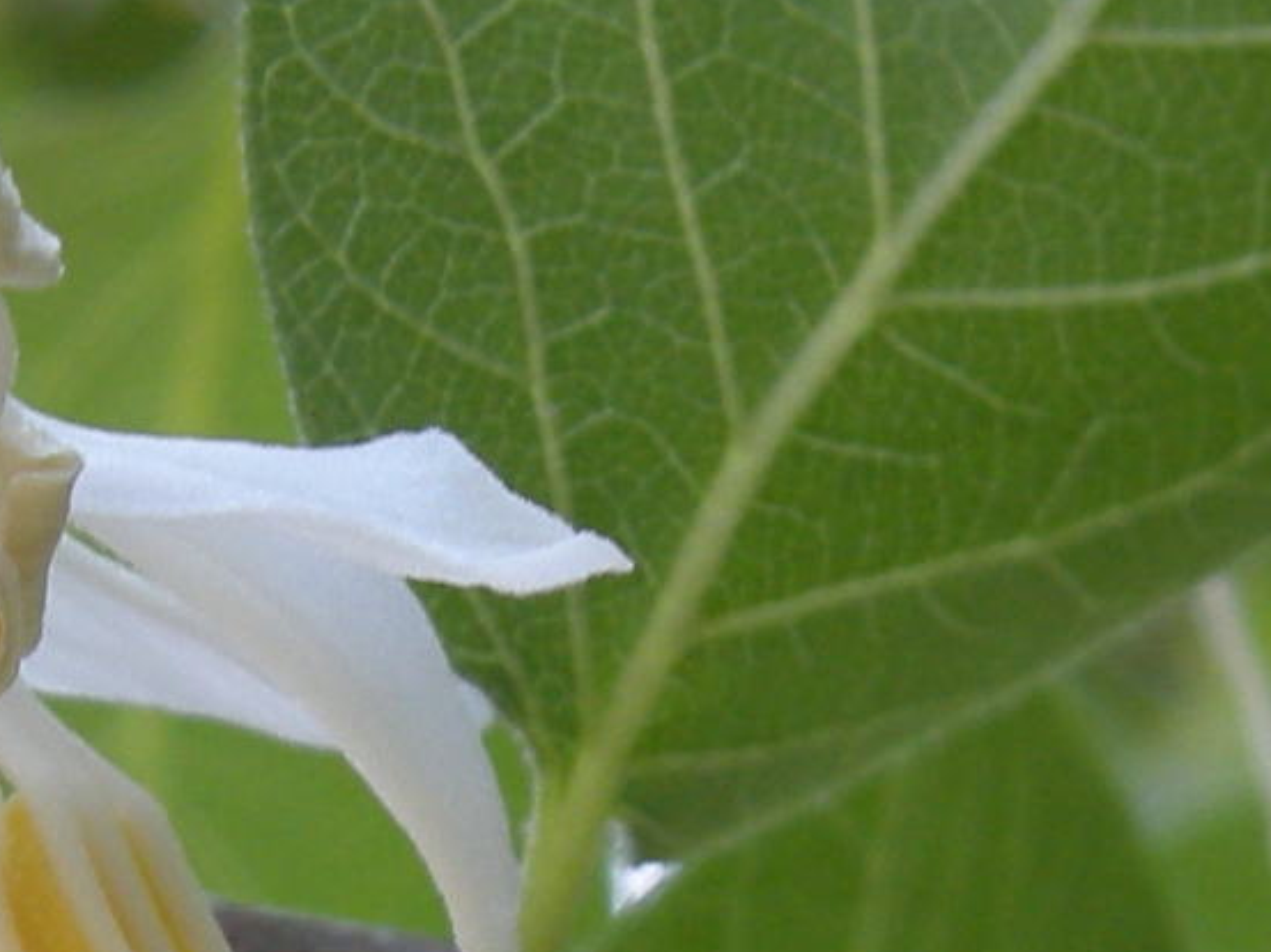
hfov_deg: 12.7
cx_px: -163
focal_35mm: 152
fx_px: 5577
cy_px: 1253
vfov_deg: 9.6
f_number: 3.4
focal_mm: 7.5
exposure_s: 1/72
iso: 64
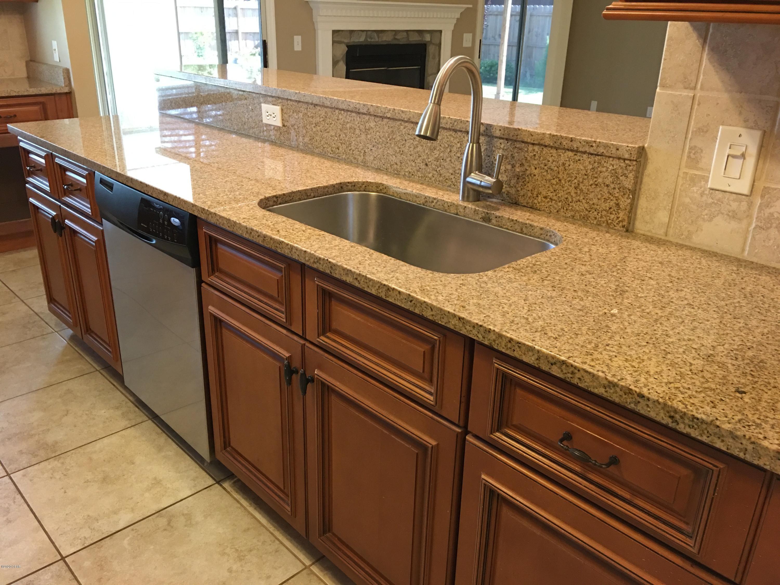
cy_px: 292
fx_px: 653
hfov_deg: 61.7
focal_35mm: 29
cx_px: 390
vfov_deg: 48.2
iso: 100
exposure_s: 1/15
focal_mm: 4.15
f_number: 2.2
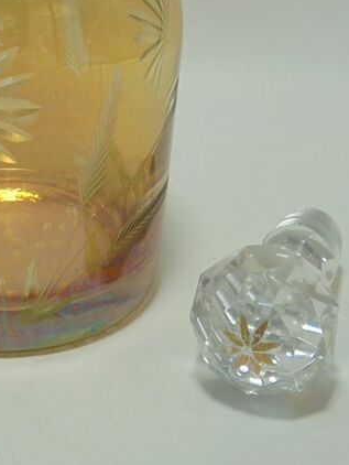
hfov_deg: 18.1
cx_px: 93
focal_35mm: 81
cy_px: -22
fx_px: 1088
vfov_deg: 22.9
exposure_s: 1/80
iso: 100
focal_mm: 6.9
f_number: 4.2
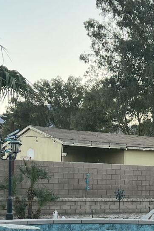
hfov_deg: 13.5
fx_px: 635
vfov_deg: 20.3
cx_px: 179
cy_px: 198
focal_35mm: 99
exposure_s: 1/316
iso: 50
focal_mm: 5.7
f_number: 1.5
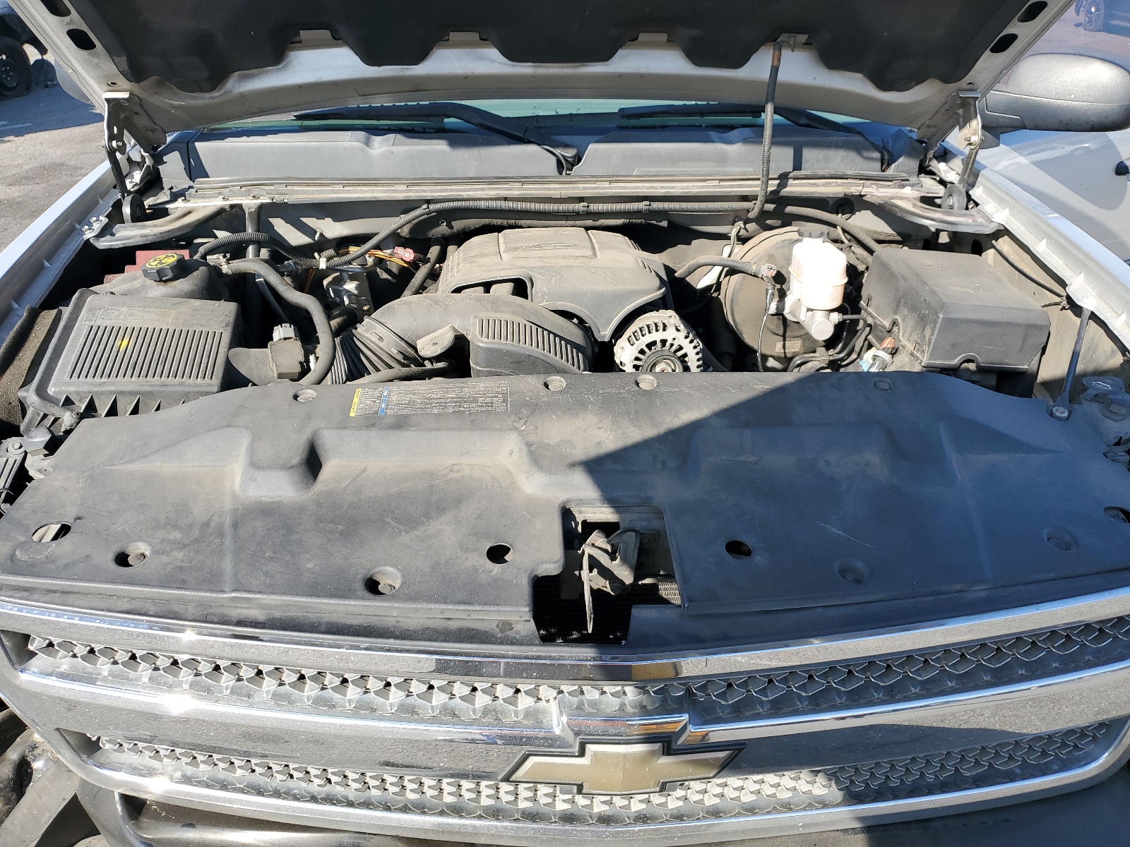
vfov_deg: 53.1
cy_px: 424
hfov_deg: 67.3
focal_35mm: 26
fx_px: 849
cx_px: 565
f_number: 1.5
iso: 50
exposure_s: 1/1000
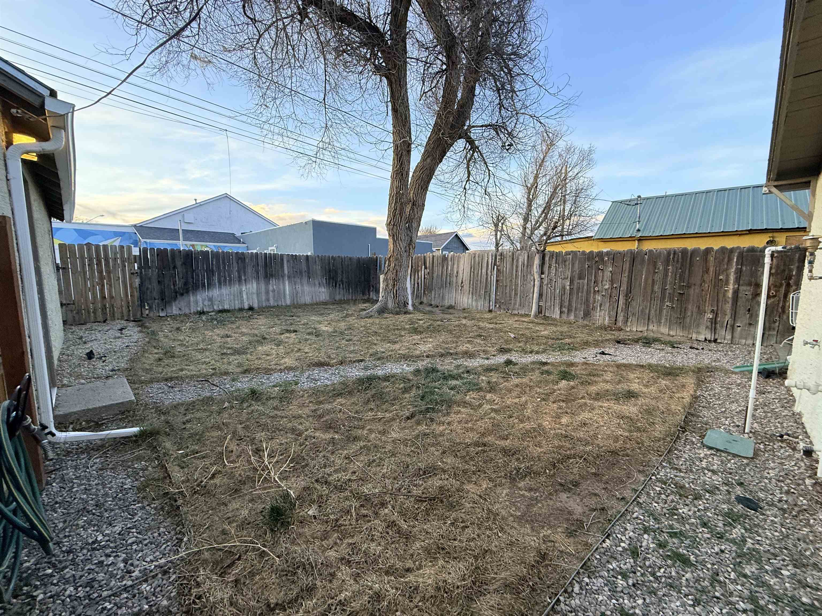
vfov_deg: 85.7
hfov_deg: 102.1
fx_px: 332
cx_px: 411
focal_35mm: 14
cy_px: 308
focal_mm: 2.22
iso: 125
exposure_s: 1/99
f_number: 2.2
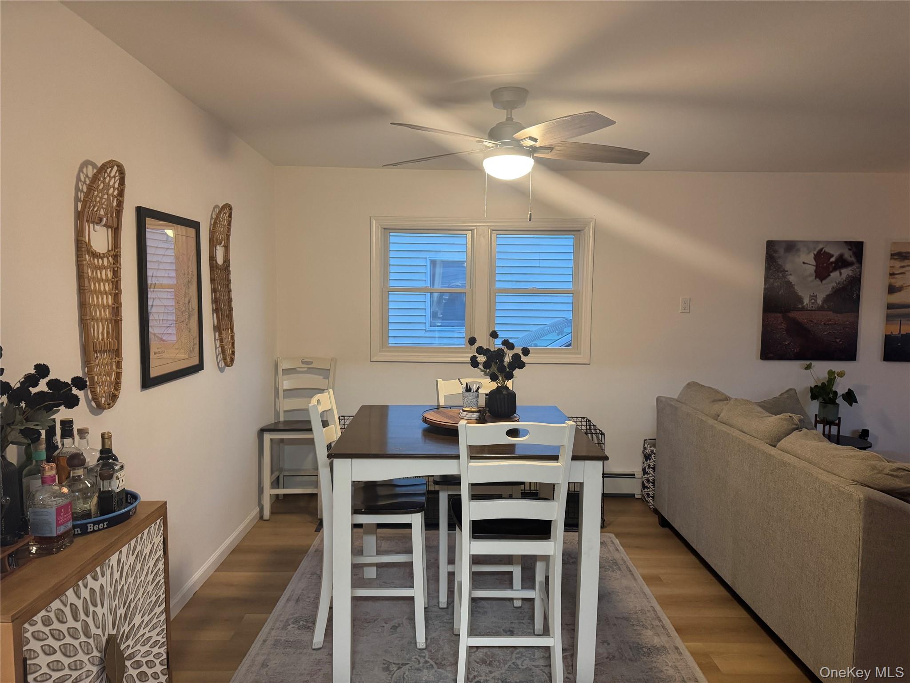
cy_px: 342
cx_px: 455
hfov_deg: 71.6
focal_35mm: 24
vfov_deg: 56.8
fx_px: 631
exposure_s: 1/60
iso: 400
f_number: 1.78
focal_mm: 6.76
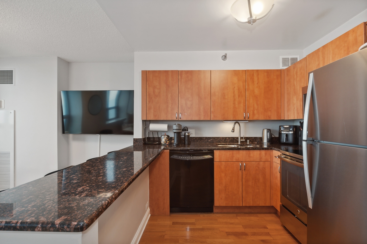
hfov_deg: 90.0
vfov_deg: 67.3
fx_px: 183
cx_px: 184
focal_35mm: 18
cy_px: 122
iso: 200
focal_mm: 18
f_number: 8
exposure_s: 1/10
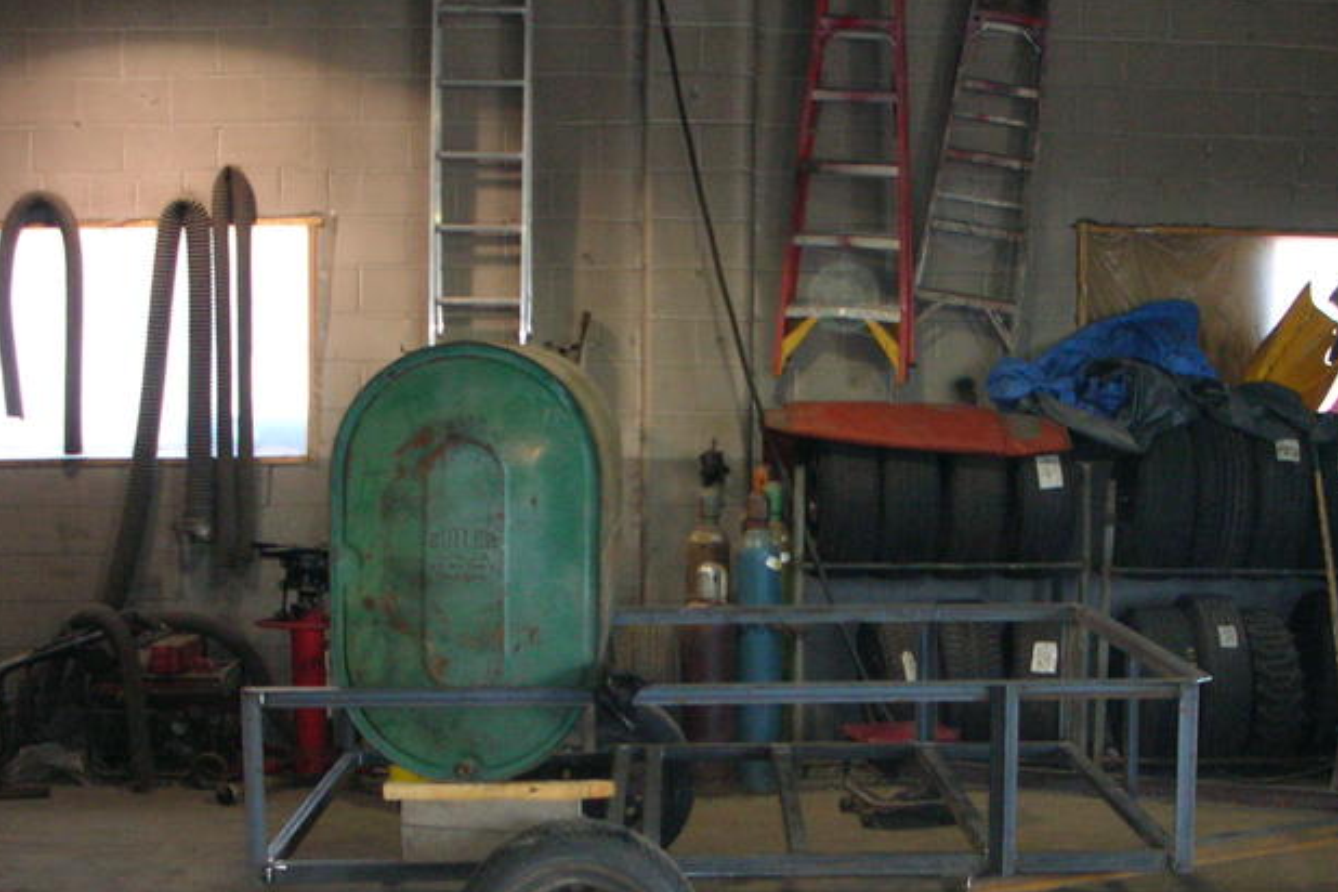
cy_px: 620
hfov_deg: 37.5
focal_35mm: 53
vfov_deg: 25.3
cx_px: 717
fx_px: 1970
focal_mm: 5.8
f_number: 3
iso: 195
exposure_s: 1/60.1
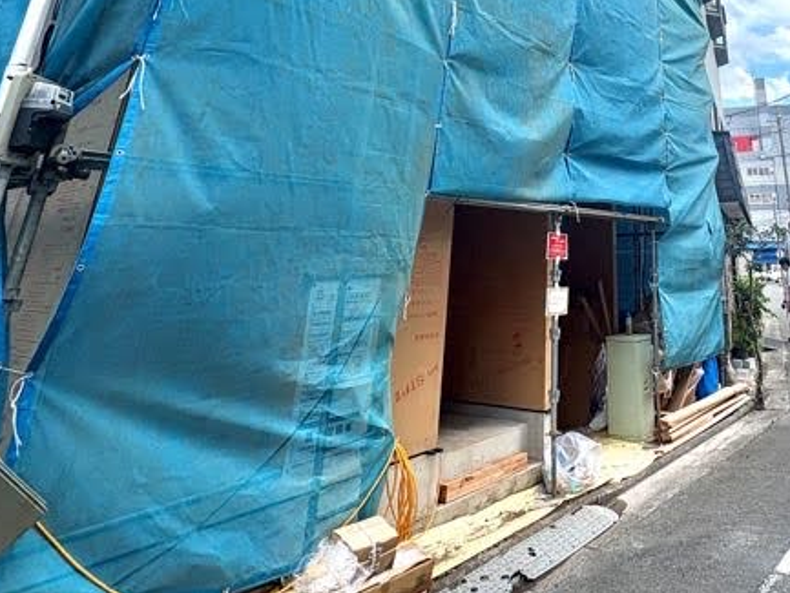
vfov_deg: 45.1
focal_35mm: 27
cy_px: 28
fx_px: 616
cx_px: 604
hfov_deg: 61.2
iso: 50
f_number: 2.2
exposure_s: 1/879
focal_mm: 2.22
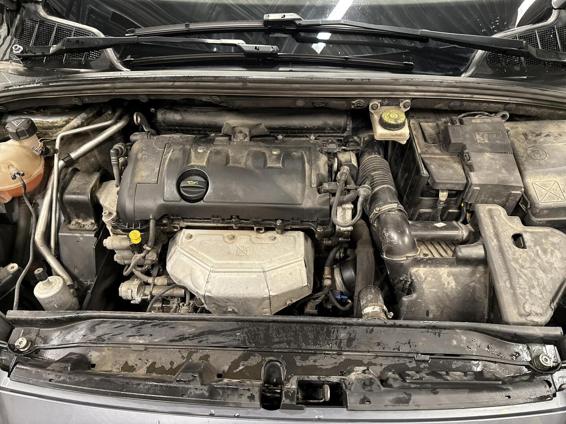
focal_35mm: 24
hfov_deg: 71.6
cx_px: 283
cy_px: 212
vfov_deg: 56.8
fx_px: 392
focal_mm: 6.76
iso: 400
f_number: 1.78
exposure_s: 1/50
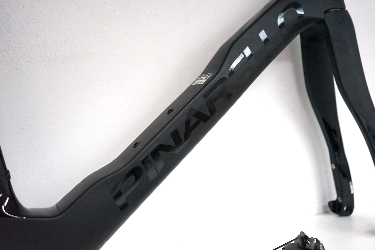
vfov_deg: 38.8
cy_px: 125
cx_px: 188
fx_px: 354
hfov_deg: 55.8
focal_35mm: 34
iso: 1600
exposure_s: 1/160
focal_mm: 34
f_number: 4
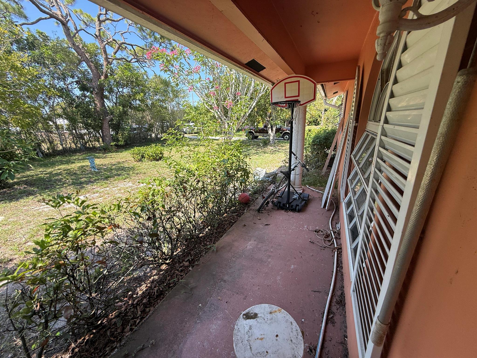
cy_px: 179
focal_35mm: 14
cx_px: 238
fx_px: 193
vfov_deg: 85.7
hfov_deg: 102.1
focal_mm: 2.22
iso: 50
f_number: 2.2
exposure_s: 1/379
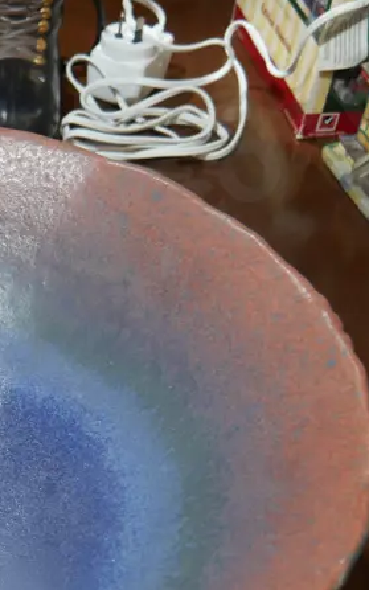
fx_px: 1174
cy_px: 464
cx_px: -143
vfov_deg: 27.7
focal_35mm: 73
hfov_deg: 16.6
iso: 400
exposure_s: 1/60
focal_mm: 15
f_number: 3.6
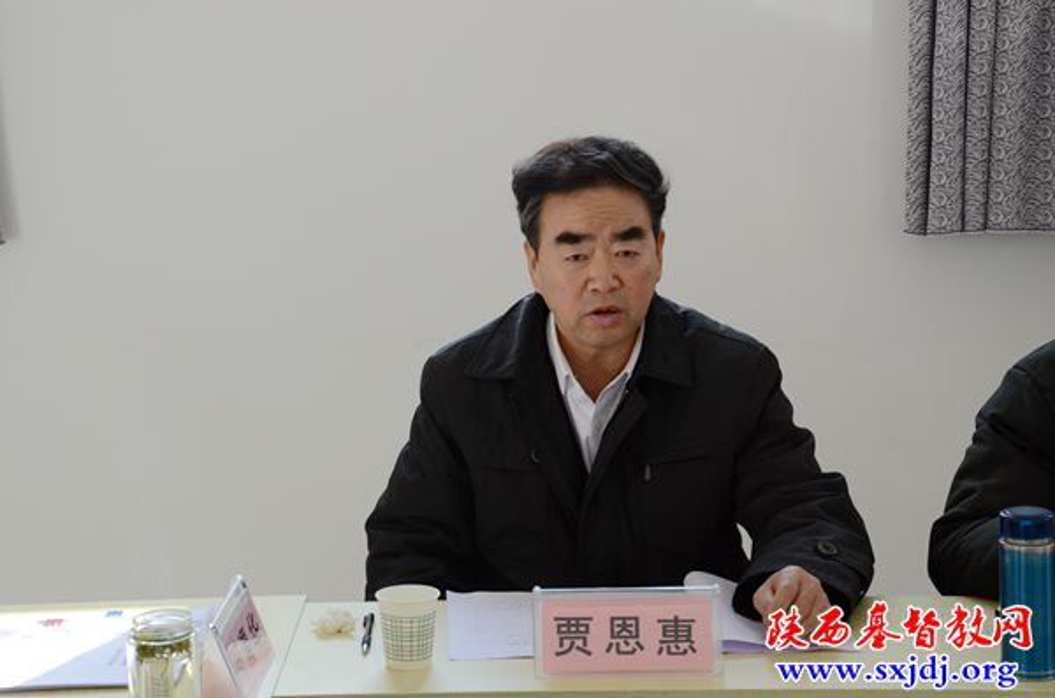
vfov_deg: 17.4
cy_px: 349
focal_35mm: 78
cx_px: 528
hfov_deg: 26.0
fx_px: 2280
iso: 1000
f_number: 9
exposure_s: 1/320
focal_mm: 52
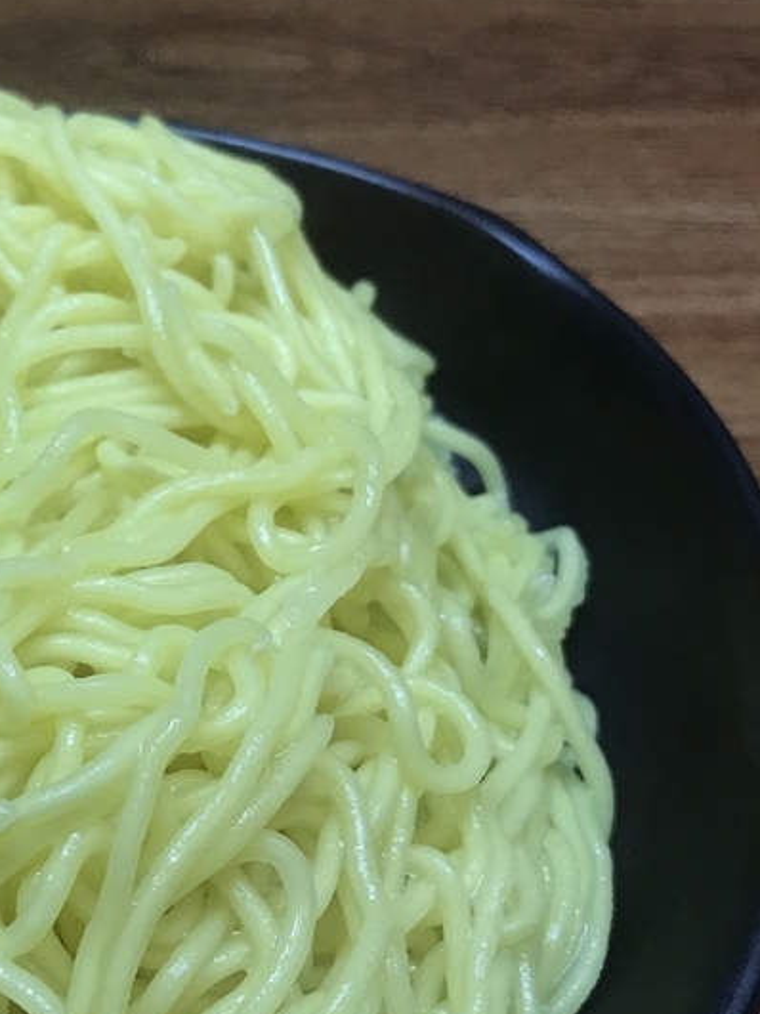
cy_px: 508
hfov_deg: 25.9
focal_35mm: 54
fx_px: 1581
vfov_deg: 35.6
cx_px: 31
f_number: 1.8
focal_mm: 3.99
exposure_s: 1/25
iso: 40
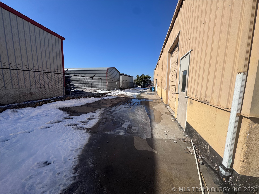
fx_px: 105
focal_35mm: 14
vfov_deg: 85.7
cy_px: 97
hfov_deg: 102.1
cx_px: 130
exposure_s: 1/2985
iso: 50
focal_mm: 2.22
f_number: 2.2
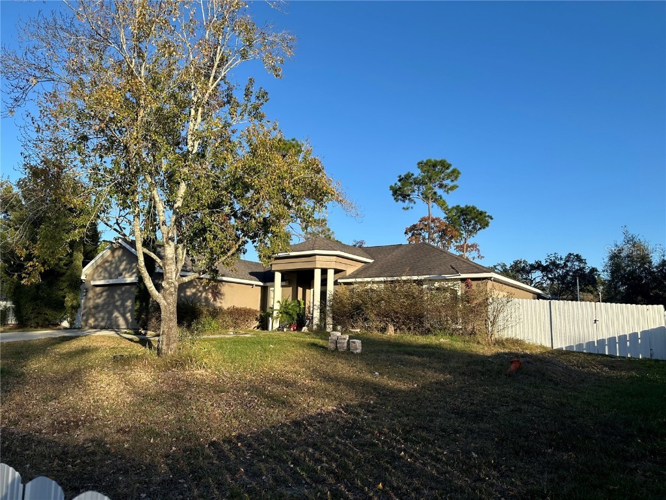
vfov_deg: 56.8
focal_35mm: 24
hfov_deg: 71.6
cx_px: 333
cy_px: 250
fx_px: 462
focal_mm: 6.86
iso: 80
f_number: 1.78
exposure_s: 1/2591
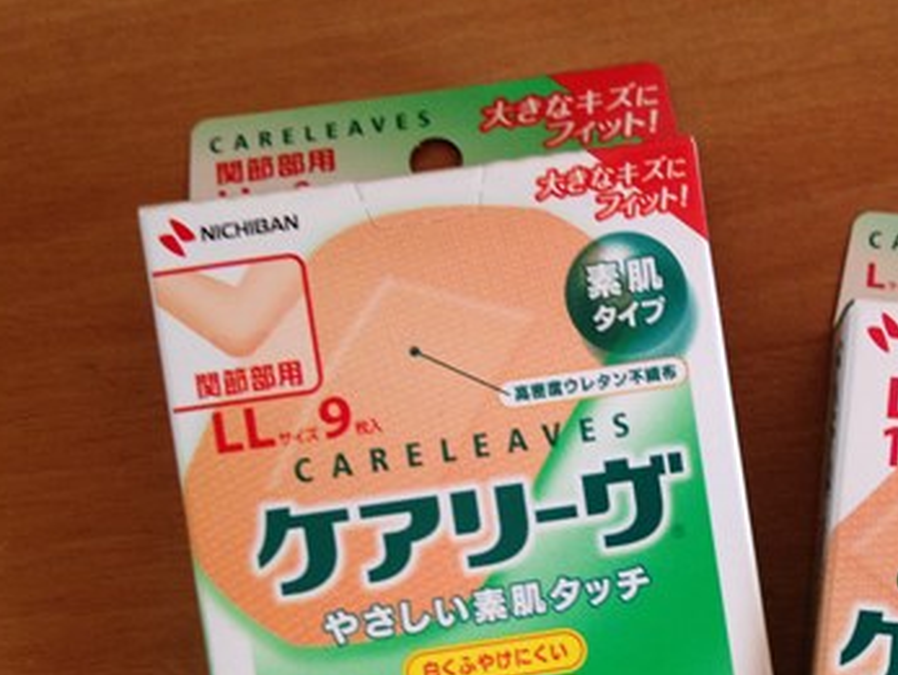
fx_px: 1480
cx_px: 701
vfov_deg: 25.2
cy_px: 559
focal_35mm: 57
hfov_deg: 32.9
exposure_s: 1/20
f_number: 2.4
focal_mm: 4.12
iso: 100
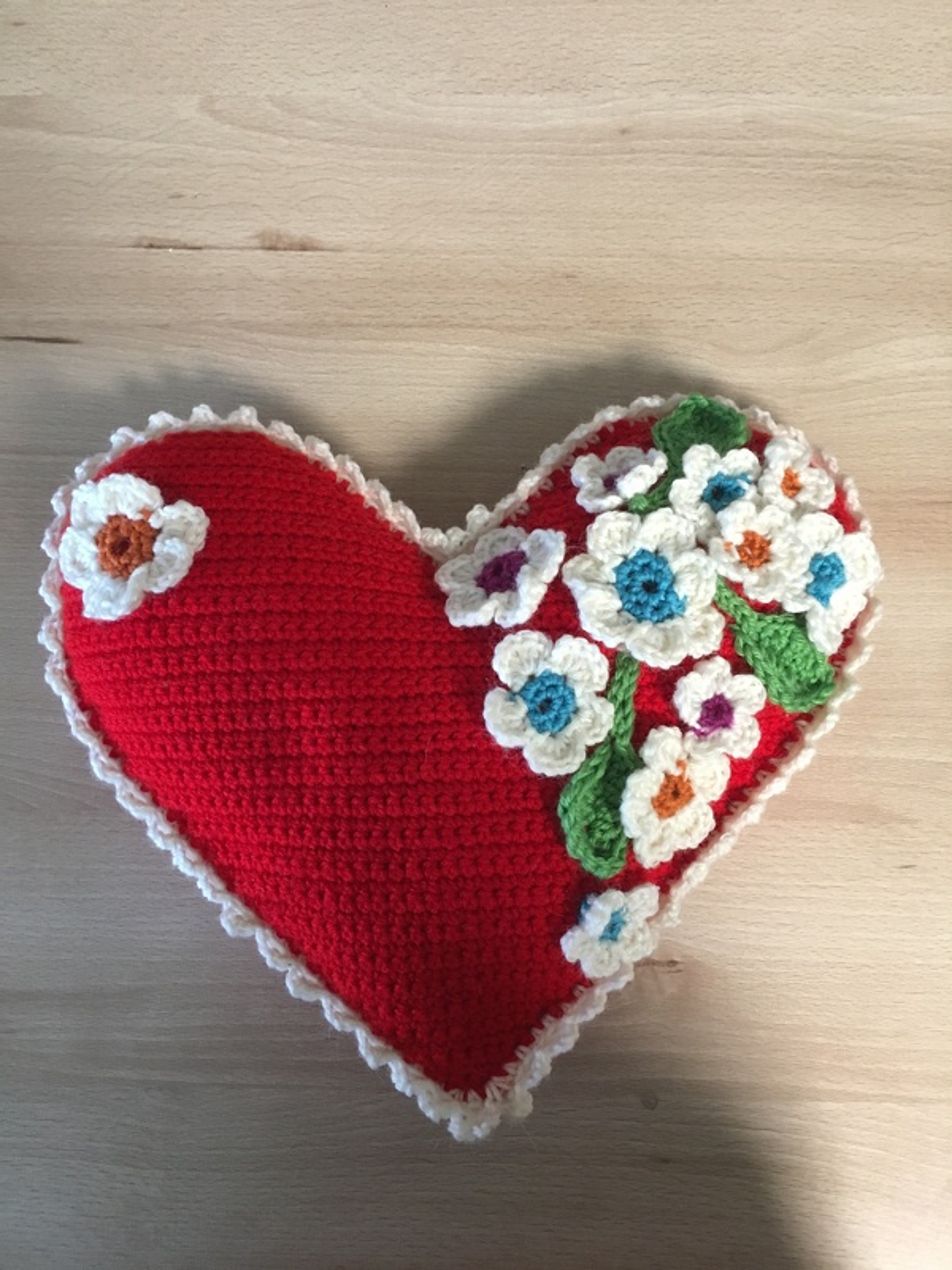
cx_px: 476
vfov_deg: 61.7
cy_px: 635
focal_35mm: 29
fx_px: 1063
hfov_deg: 48.2
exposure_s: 1/33
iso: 160
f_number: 2.2
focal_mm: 4.15
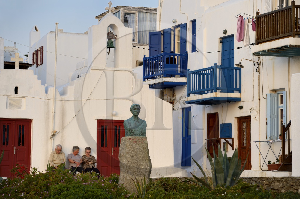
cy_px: 100
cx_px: 150
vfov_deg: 11.2
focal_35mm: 122
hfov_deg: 16.8
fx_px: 1016
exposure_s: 1/125
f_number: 4.5
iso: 400
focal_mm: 122
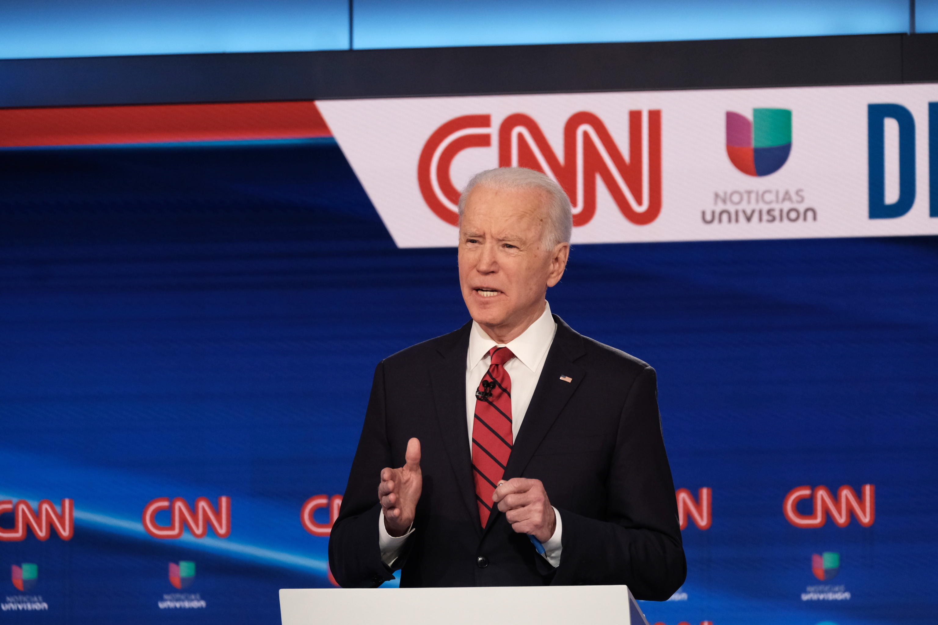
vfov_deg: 4.3
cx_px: 469
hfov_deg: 6.5
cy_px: 312
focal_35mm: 317
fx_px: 8259
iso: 1600
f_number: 6.4
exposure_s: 1/125
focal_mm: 211
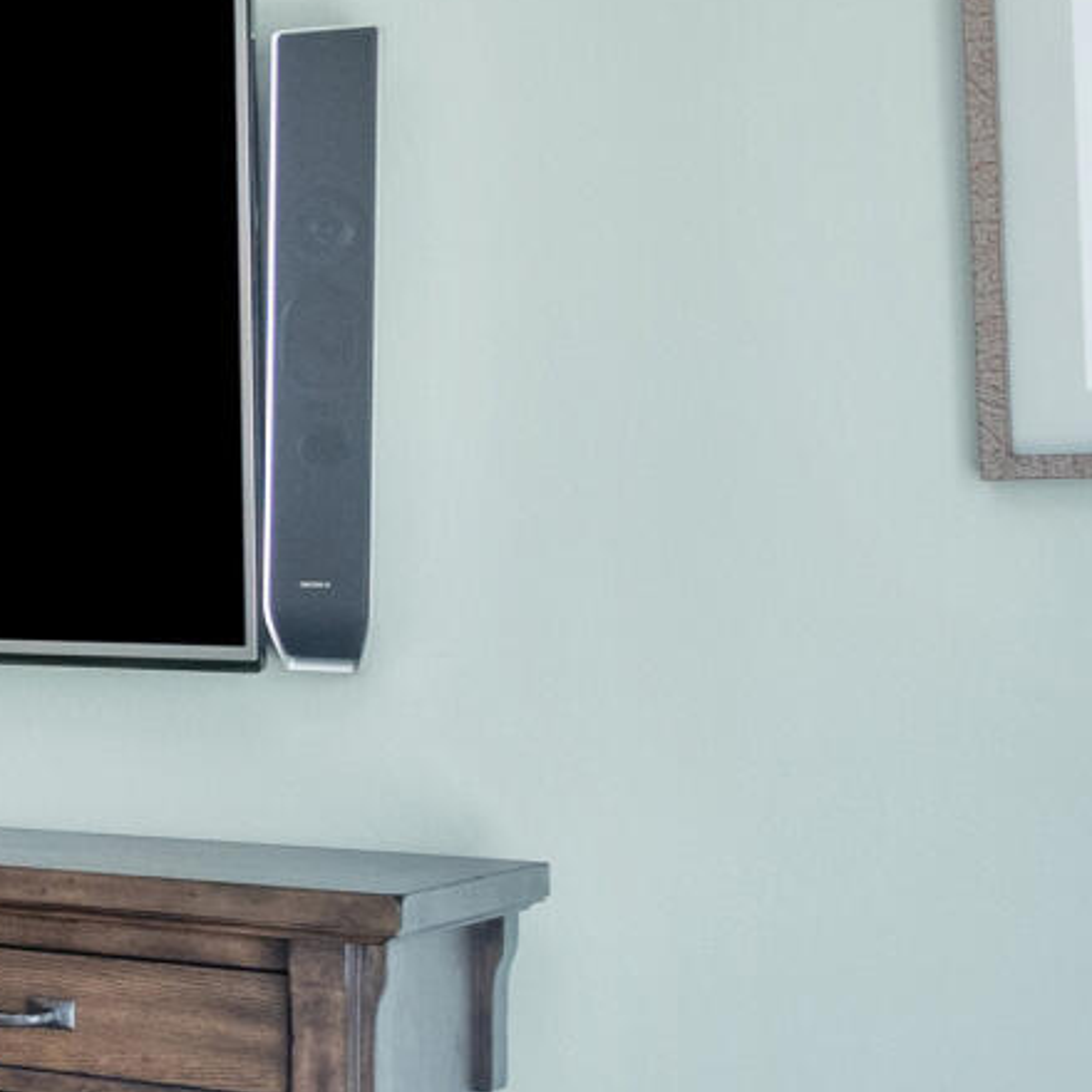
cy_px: 499
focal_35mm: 87
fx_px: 3105
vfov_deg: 19.9
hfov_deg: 14.7
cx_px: -1358
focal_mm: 10
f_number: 8
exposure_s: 1/1.67
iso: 800
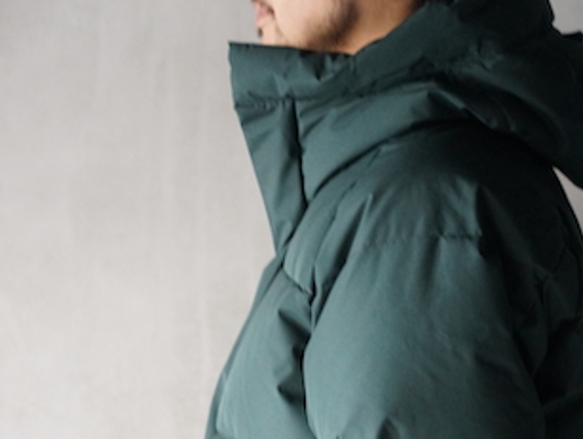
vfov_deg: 8.8
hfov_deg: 11.8
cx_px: 327
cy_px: 464
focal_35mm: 167
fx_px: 2816
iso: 6400
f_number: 4
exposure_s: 1/100
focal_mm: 89
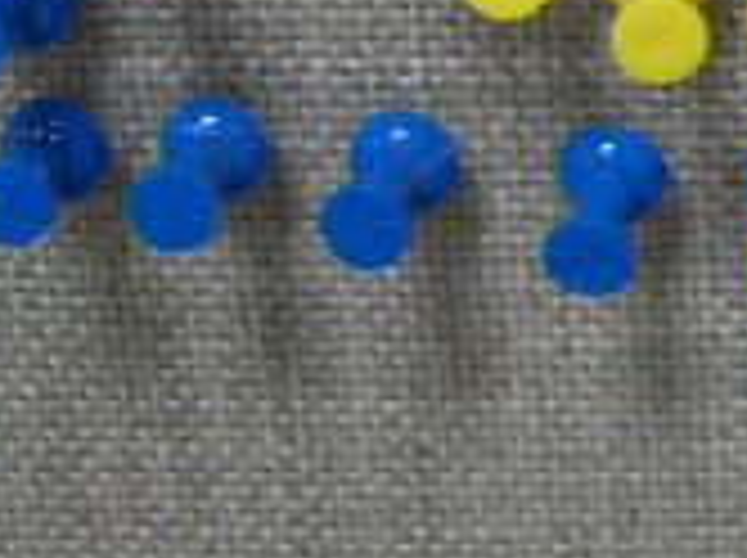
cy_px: -320
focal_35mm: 135
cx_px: 878
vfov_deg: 10.5
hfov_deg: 14.2
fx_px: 2909
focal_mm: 5.8
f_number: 2.6
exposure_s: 1/40
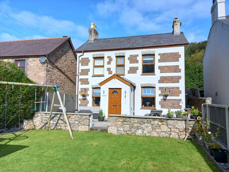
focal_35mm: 25
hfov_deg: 69.4
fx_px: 165
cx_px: 114
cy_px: 86
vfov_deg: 54.9
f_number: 2
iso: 25
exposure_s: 1/581
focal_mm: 4.6
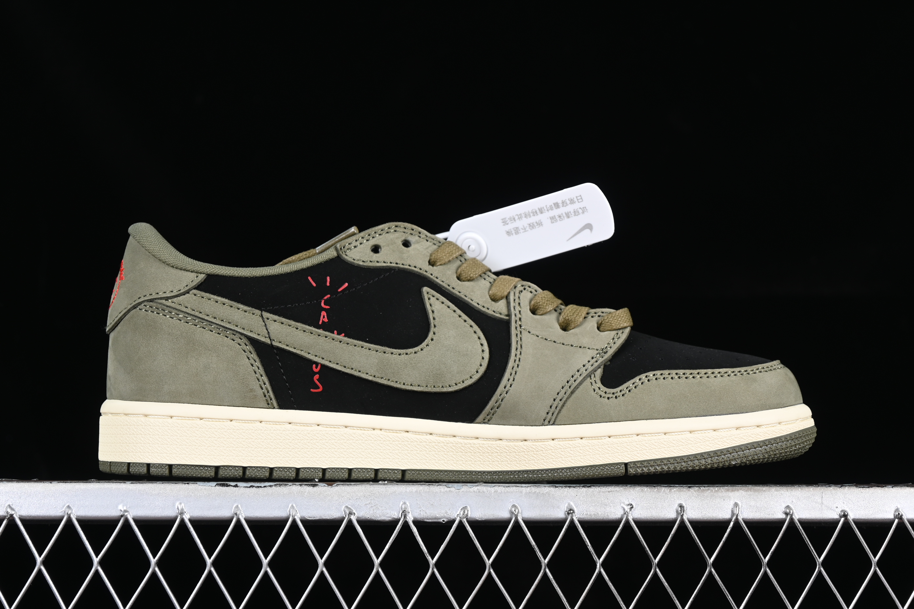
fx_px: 1904
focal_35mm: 75
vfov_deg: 18.2
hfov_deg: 27.0
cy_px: 304
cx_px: 457
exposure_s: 1/60
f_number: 6.3
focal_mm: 50
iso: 160
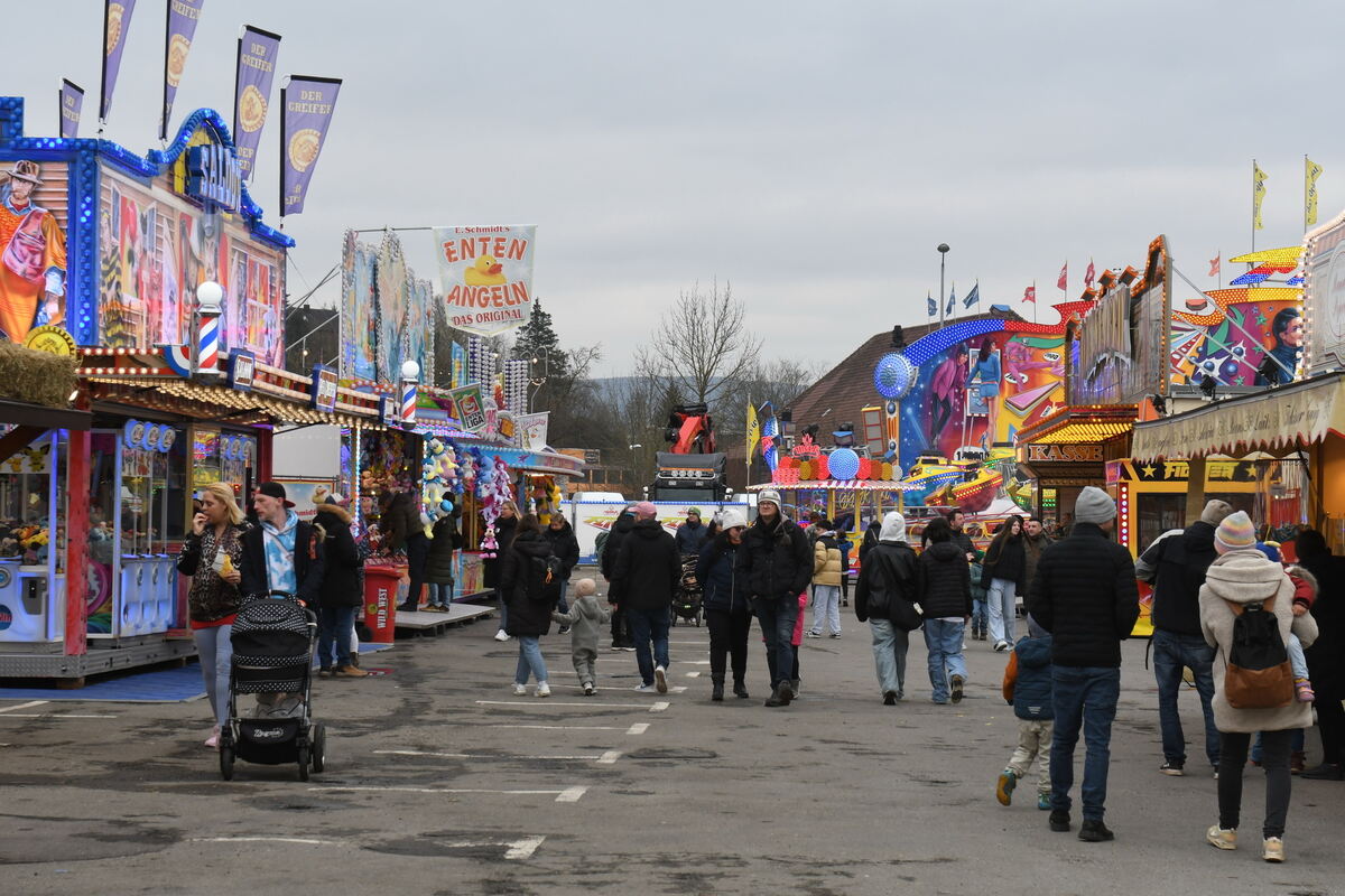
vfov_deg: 18.2
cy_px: 448
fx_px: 2802
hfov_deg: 27.0
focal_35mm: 75
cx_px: 672
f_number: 8
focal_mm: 50
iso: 500
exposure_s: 1/160
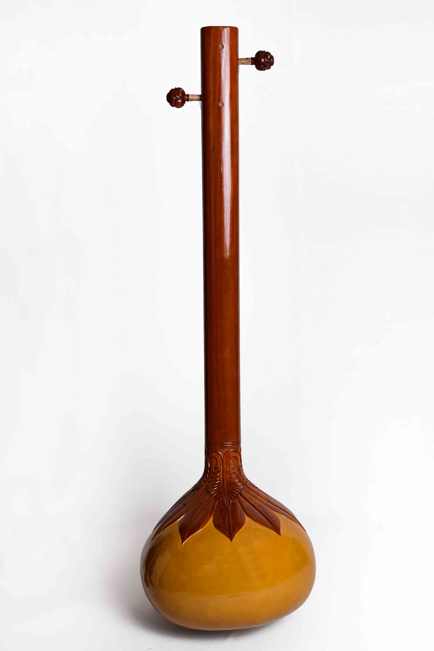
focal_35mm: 45
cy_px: 326
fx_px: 814
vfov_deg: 43.6
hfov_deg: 29.9
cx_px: 217
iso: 200
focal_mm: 30
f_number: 9
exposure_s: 1/100
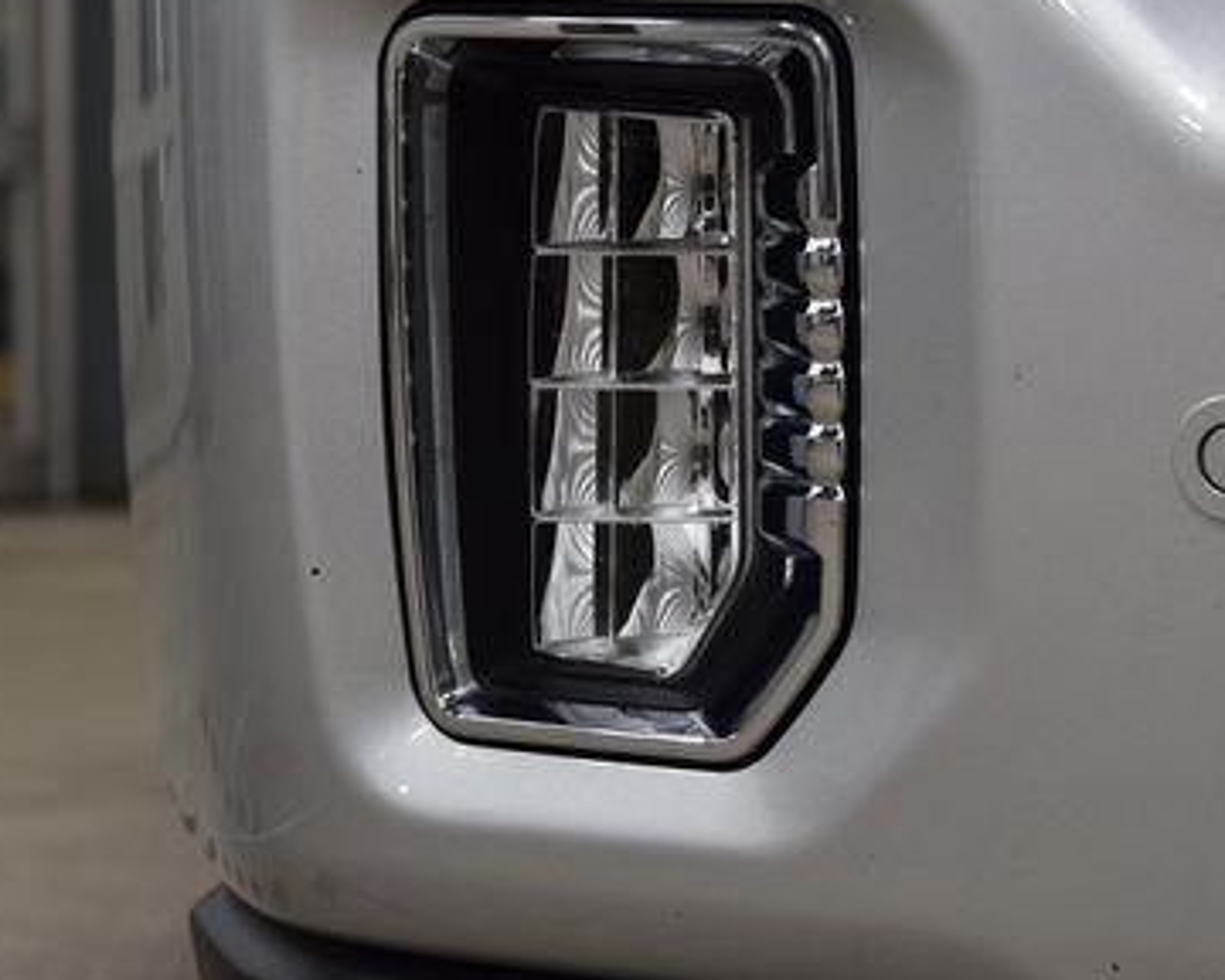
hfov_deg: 11.0
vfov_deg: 8.8
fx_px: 6345
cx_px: 684
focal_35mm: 175
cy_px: 410
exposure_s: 1/30
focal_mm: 70
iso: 500
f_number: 7.1
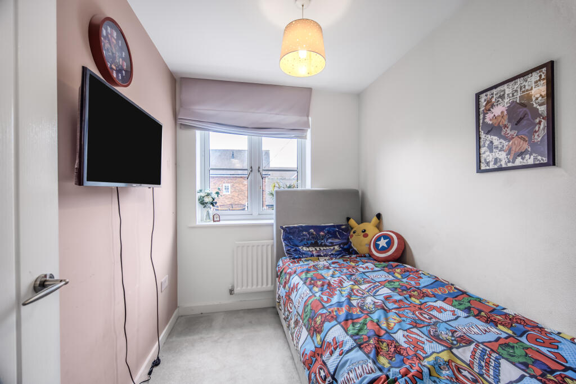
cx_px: 288
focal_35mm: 18
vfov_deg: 67.4
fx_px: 288
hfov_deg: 90.0
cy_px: 192
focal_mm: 18
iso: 80
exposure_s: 1/8
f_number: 5.6
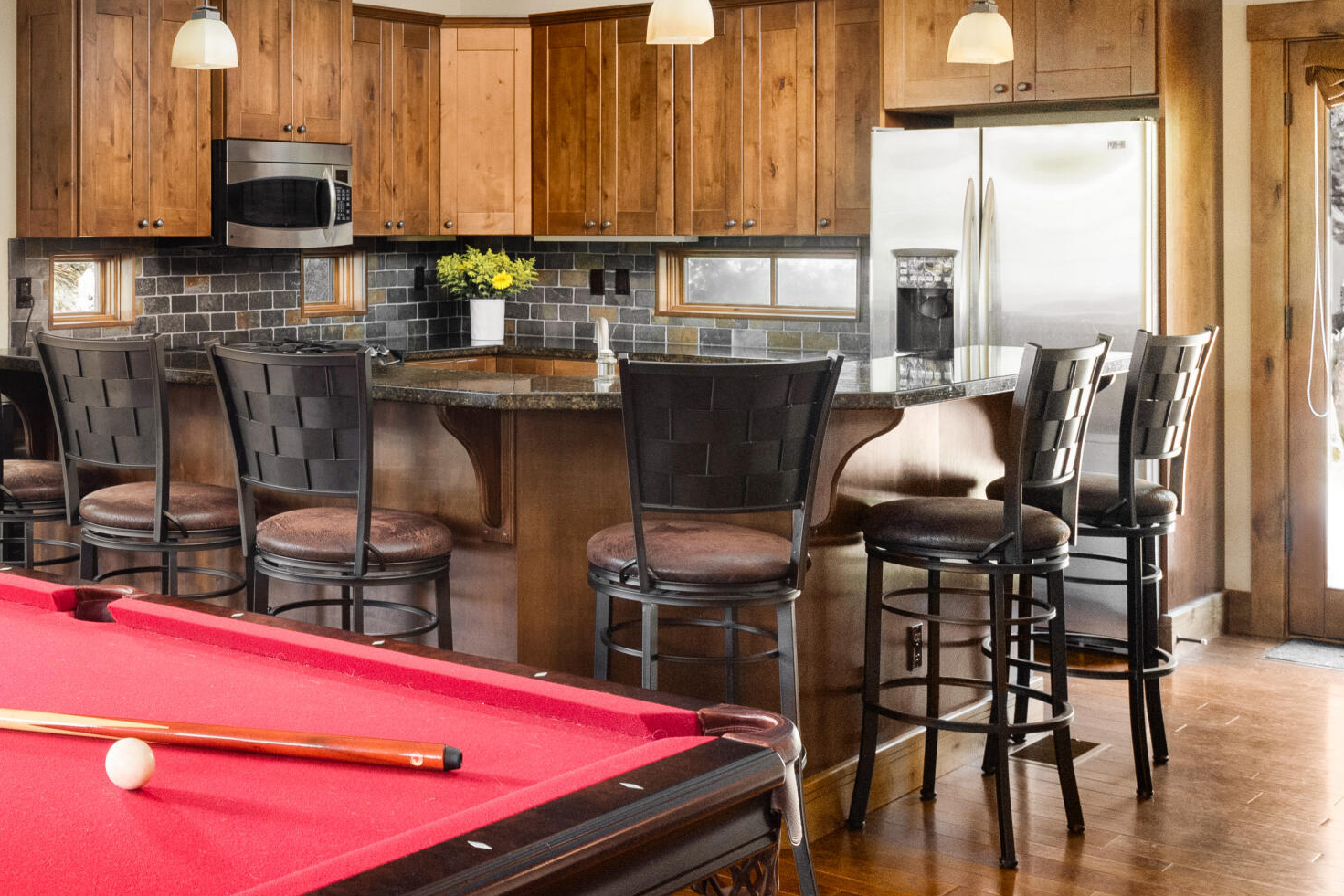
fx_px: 1904
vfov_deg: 26.2
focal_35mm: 51
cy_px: 237
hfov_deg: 36.4
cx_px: 132
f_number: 7.1
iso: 1000
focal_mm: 25
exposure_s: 1/15
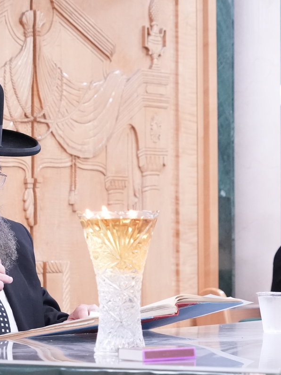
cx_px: 47
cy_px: 218
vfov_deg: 10.1
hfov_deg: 7.6
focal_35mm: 195
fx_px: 2109
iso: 12800
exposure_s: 1/200
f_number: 7.1
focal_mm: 115
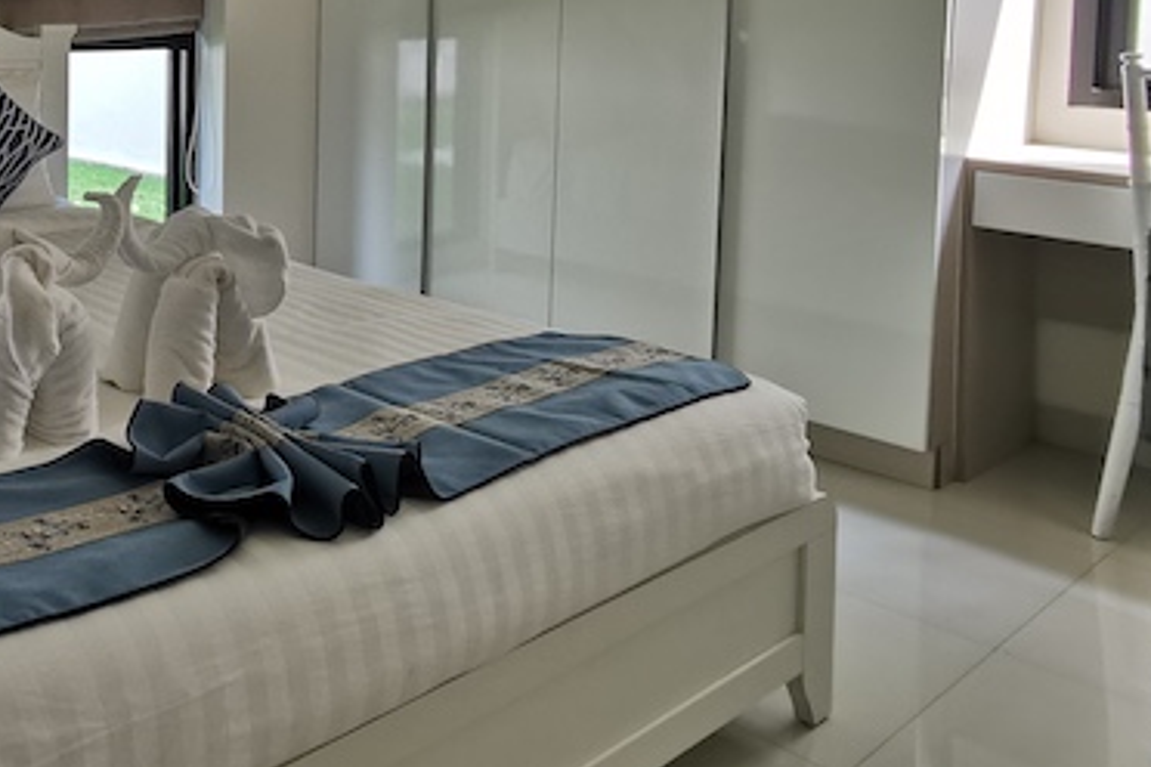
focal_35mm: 38
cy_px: 59
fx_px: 1215
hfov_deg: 43.6
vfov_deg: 33.0
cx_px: 6
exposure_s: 1/100
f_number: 2.2
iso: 100
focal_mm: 2.26
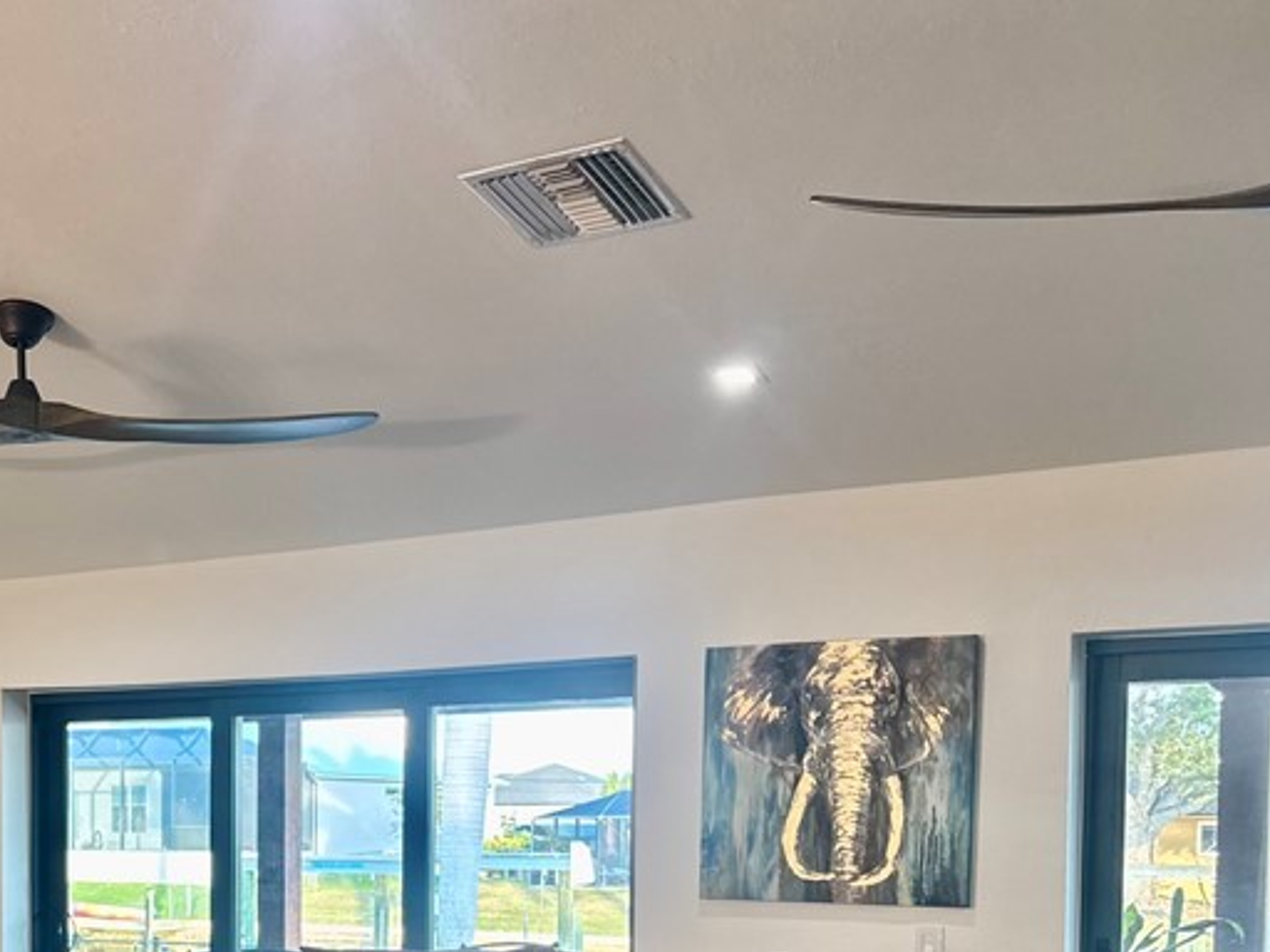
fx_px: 1761
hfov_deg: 38.0
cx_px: 236
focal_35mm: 48
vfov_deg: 28.7
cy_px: 912
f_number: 1.78
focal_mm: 6.76
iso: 160
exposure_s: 1/60
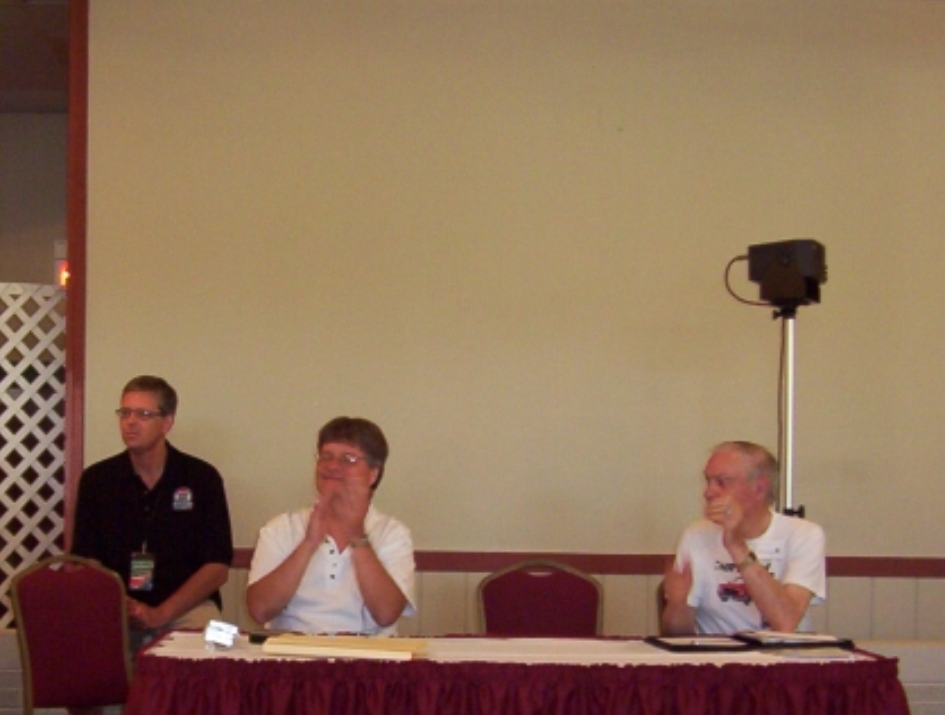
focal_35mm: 62
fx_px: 1697
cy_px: 543
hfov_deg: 30.7
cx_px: 267
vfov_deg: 23.5
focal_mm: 5.54
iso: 140
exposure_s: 1/30
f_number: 2.76
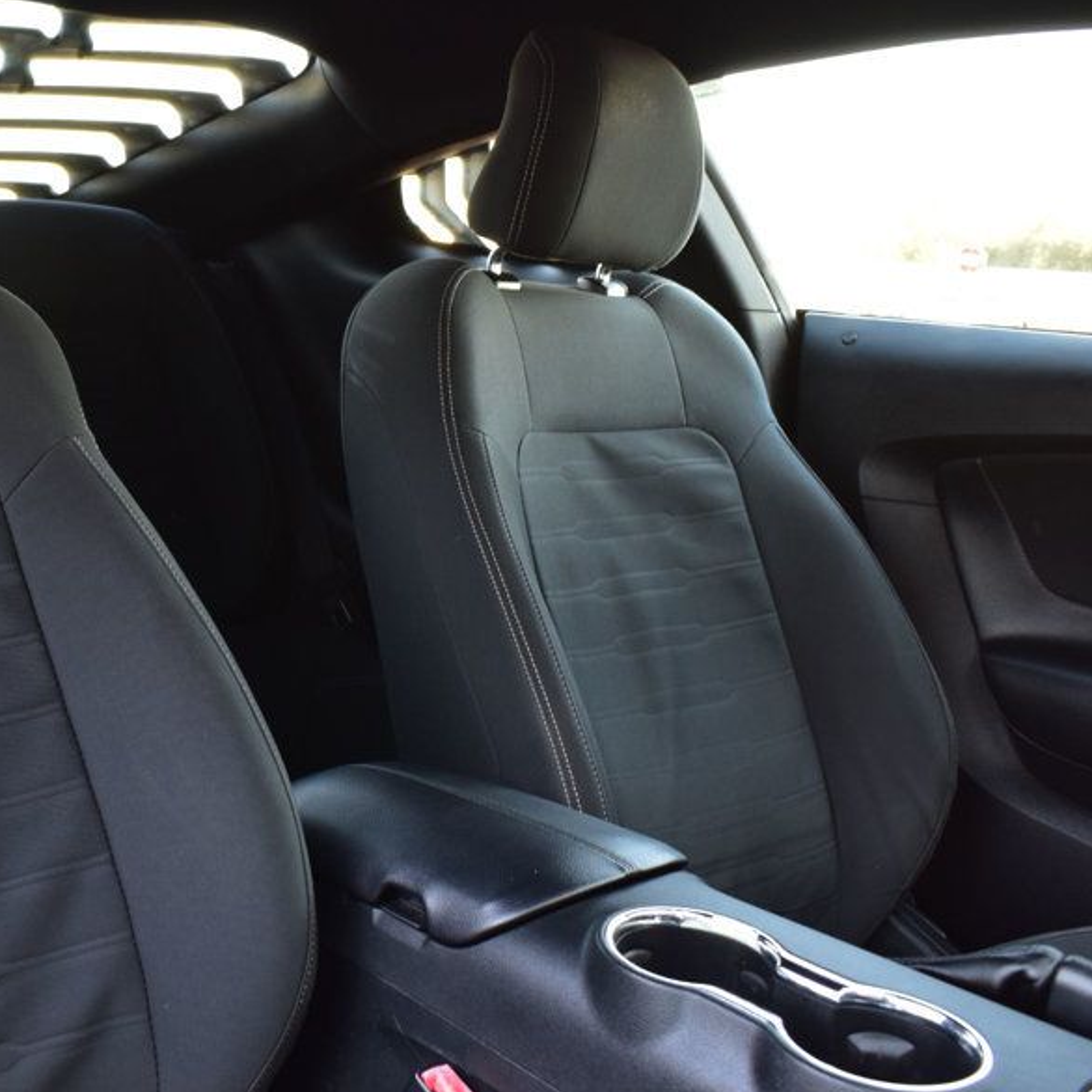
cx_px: 171
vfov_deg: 34.6
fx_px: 1749
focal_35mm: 49
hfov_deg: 33.4
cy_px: 475
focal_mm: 22
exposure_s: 1/20
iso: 400
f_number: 6.3
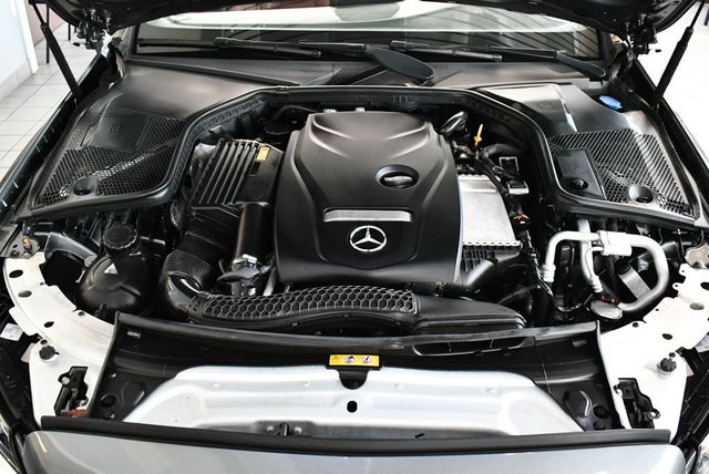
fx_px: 710
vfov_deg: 36.9
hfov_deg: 53.1
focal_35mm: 36
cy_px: 237
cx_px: 354
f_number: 3.5
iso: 2000
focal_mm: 18
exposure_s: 1/125
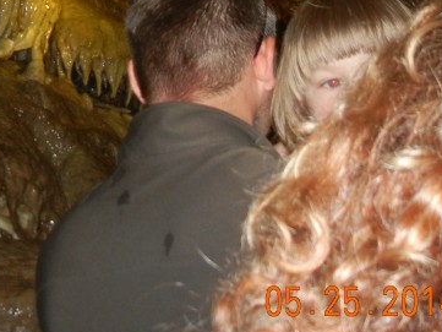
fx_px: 1086
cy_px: -71
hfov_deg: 22.3
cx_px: 23
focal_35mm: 85
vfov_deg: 16.6
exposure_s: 1/30
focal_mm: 5.4
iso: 200
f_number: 3.5
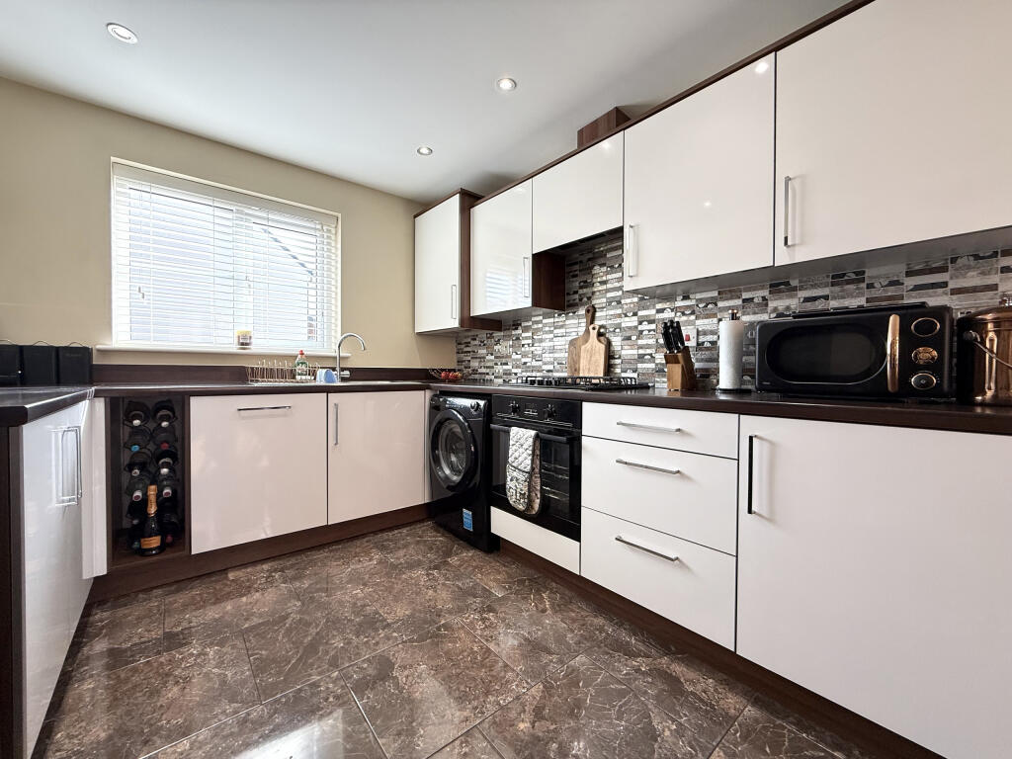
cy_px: 380
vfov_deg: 85.7
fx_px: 409
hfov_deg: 102.1
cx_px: 506
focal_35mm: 14
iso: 100
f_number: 2.2
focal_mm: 2.22
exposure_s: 1/99
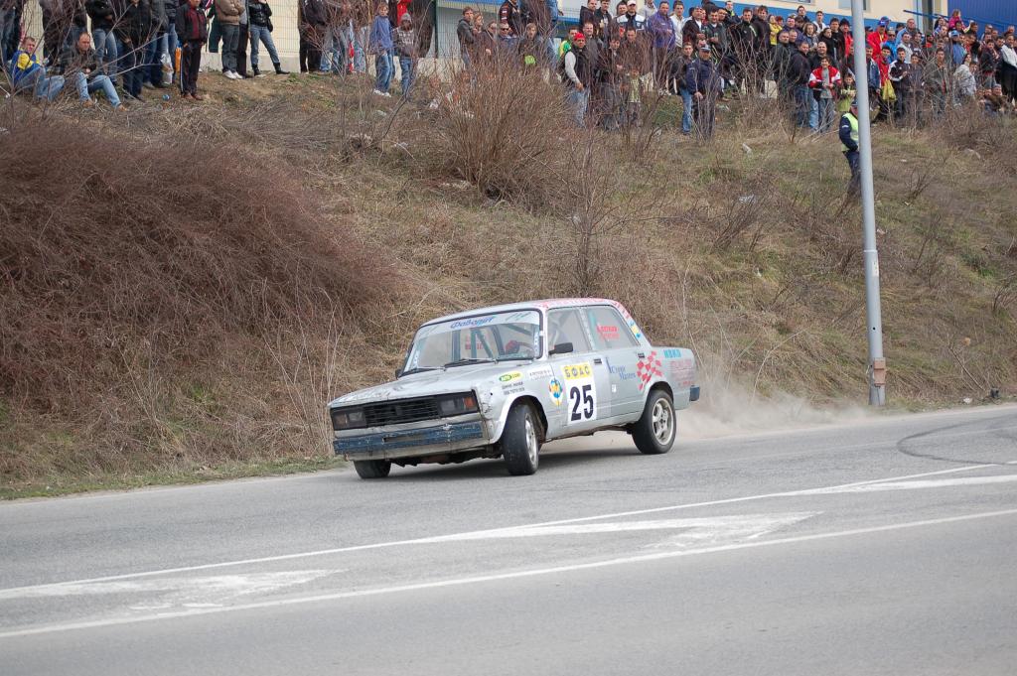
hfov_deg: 24.6
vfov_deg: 16.5
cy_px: 338
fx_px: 2329
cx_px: 508
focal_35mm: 82
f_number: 4
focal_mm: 55
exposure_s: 1/1000
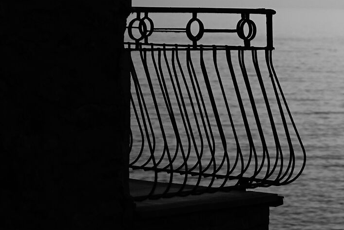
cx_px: 475
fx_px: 1625
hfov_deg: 11.7
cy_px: 48
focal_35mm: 170
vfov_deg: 8.1
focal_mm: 50
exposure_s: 1/8000
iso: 100
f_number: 1.8
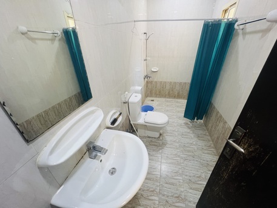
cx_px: 138
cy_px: 104
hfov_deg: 106.2
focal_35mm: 13
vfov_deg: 89.9
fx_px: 104
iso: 200
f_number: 1.8
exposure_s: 1/50
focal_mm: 1.57
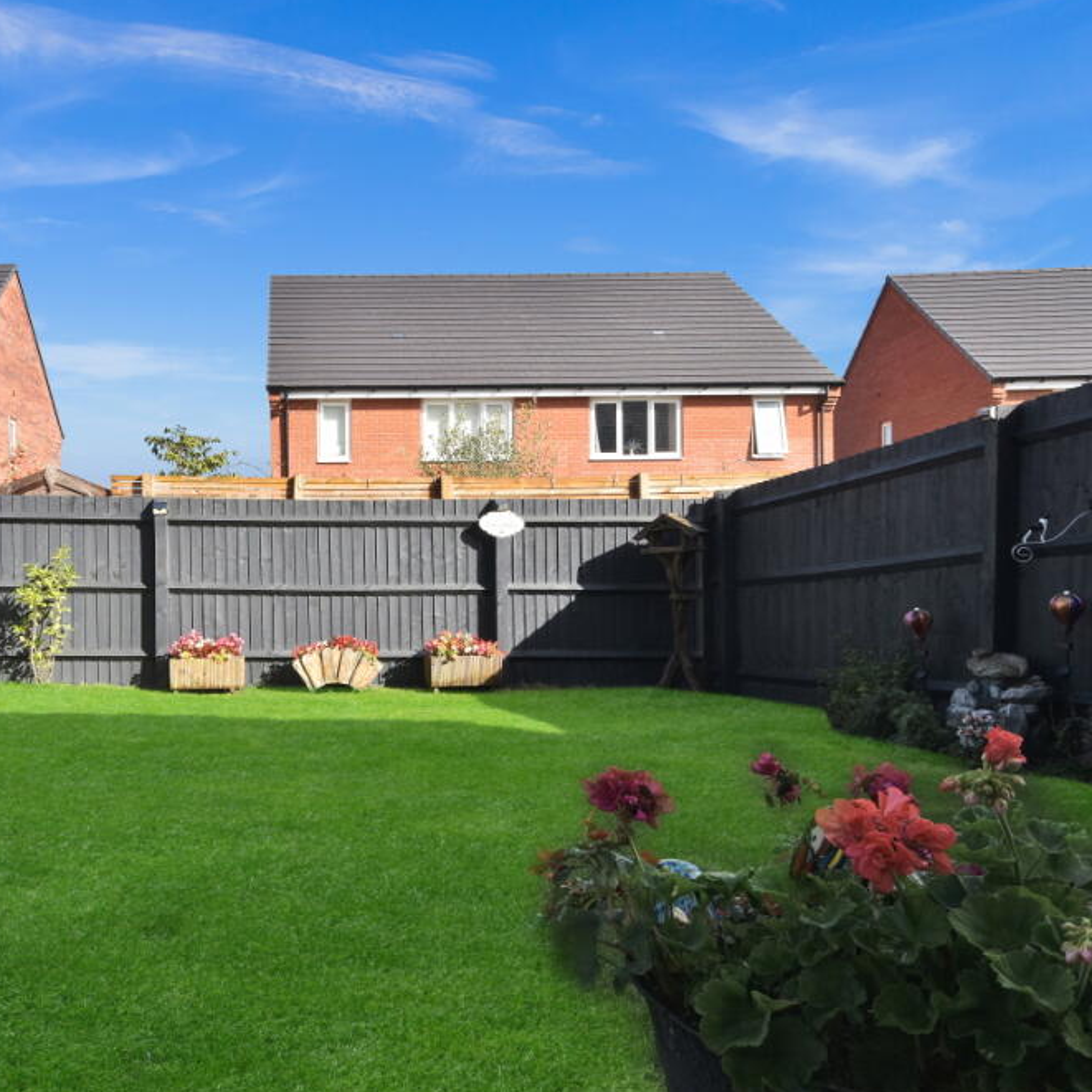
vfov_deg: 61.6
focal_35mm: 26
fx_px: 916
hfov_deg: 59.0
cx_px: 299
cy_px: 554
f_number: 8
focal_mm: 13
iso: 180
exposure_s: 1/250
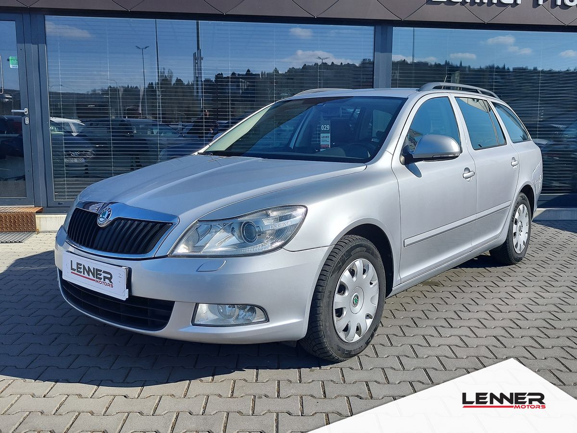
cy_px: 216
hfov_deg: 73.9
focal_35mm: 23
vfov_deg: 58.9
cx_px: 288
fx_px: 383
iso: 50
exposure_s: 1/1648
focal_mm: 7.01
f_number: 1.69
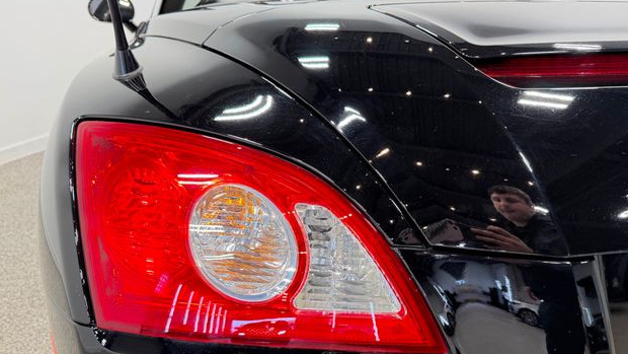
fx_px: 450
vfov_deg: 42.4
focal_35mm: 27
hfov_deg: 69.9
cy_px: 231
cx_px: 315
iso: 125
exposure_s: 1/120
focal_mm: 6.76
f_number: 1.78
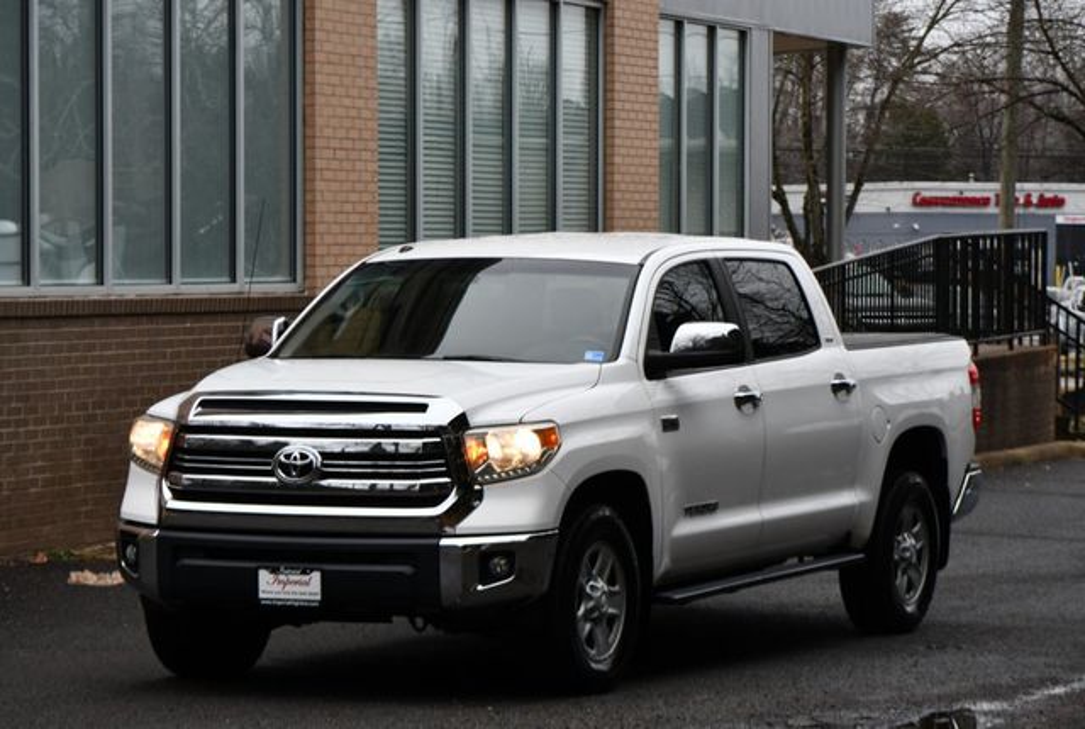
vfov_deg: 10.7
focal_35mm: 129
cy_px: 364
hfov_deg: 15.9
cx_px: 542
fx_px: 3897
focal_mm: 86
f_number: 5.6
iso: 320
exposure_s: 1/250
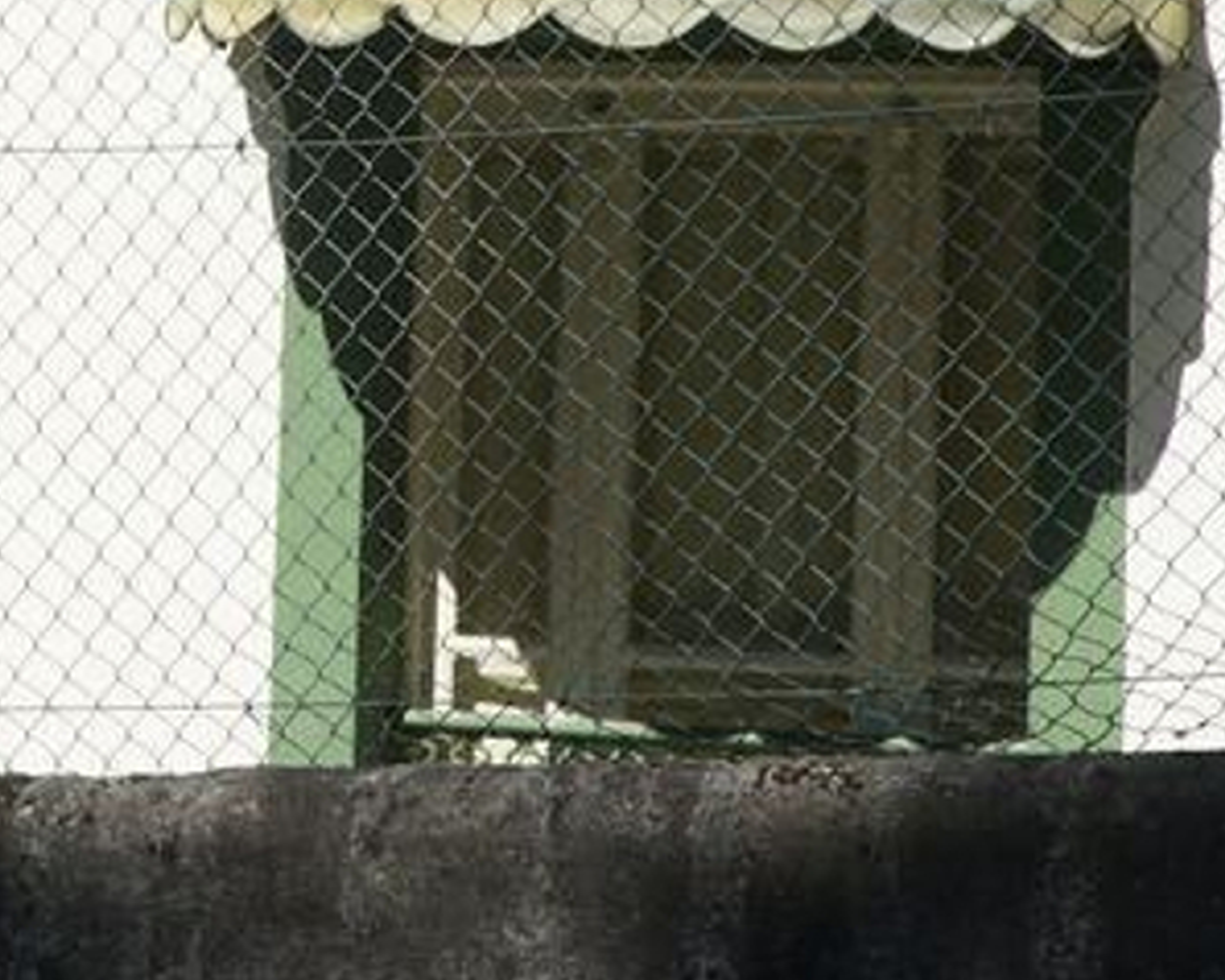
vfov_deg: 4.5
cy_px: -170
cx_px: -383
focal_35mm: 340
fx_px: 12324
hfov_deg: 5.7
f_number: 14
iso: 200
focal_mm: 105
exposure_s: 1/160
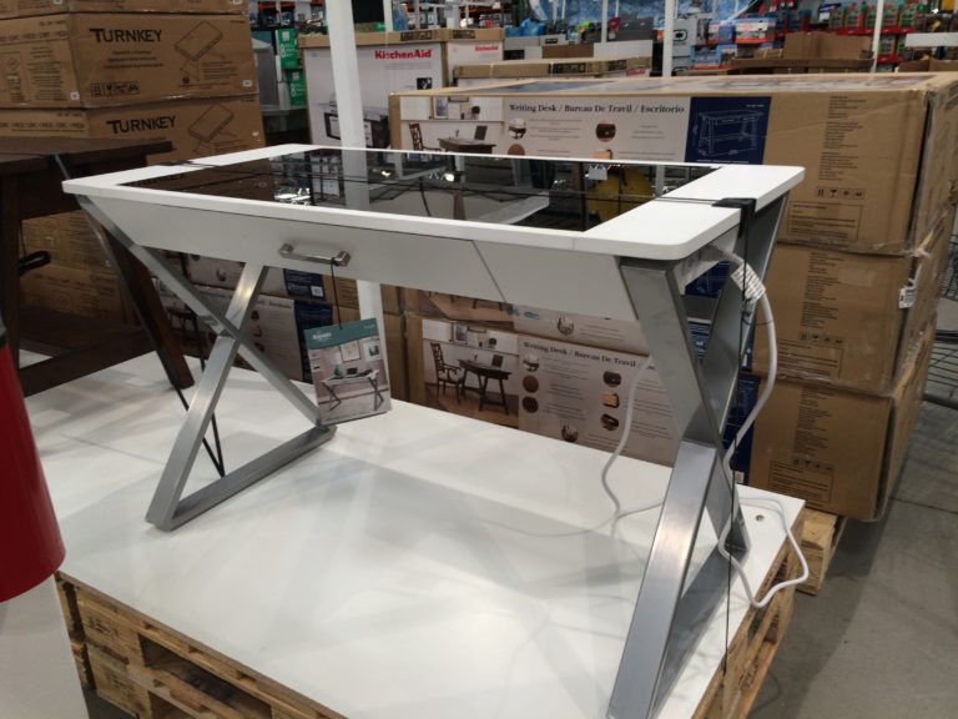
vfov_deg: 48.2
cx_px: 479
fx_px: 803
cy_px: 360
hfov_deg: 61.7
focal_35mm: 29
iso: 50
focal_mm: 4.15
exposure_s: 1/50
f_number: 2.2
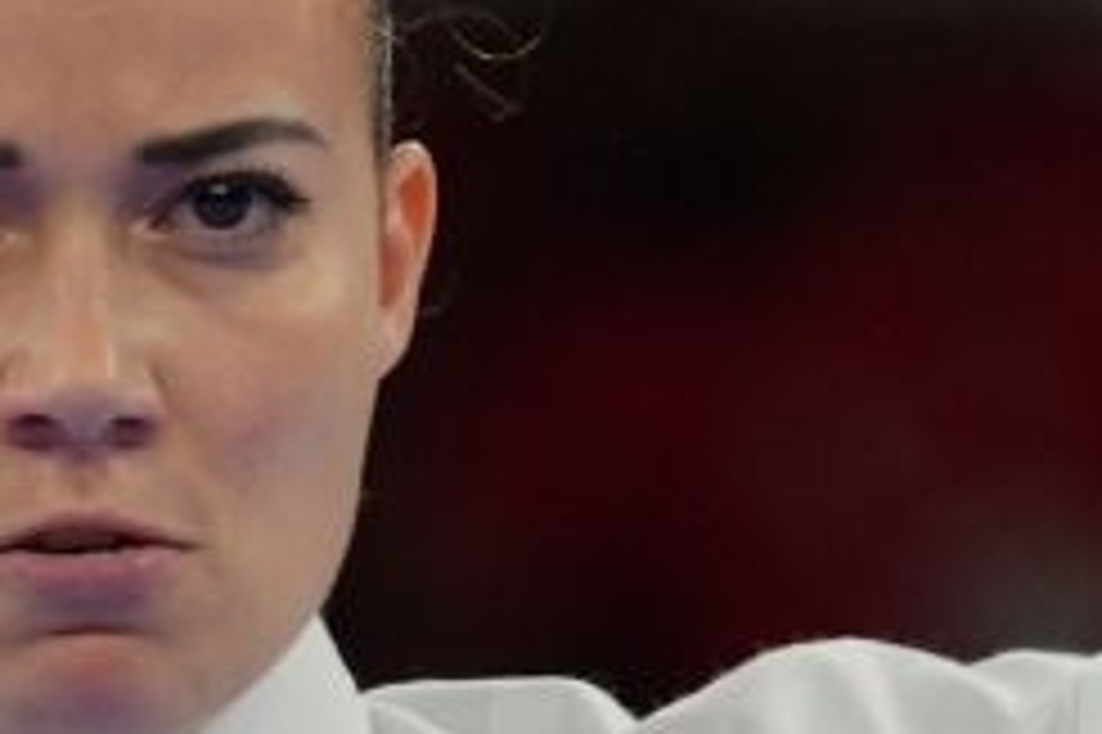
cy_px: 739
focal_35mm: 1879
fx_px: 57478
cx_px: 342
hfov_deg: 1.1
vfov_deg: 0.7
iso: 200
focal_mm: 171
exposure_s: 1/500
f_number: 2.8
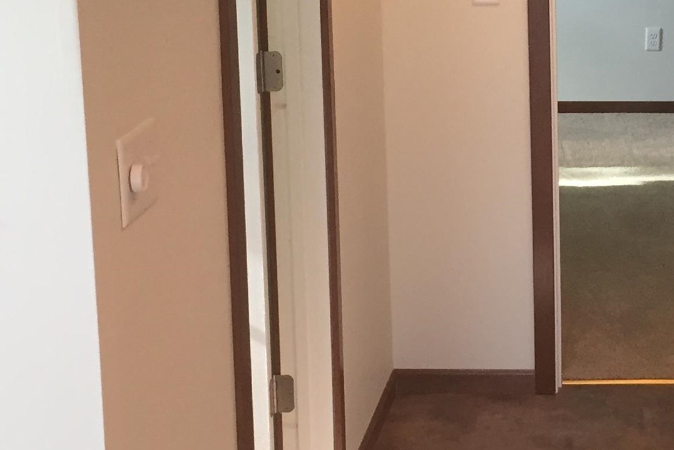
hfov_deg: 23.2
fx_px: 1610
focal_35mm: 86
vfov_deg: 15.8
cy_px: 112
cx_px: 572
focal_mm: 4.15
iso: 50
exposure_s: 1/30
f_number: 2.2
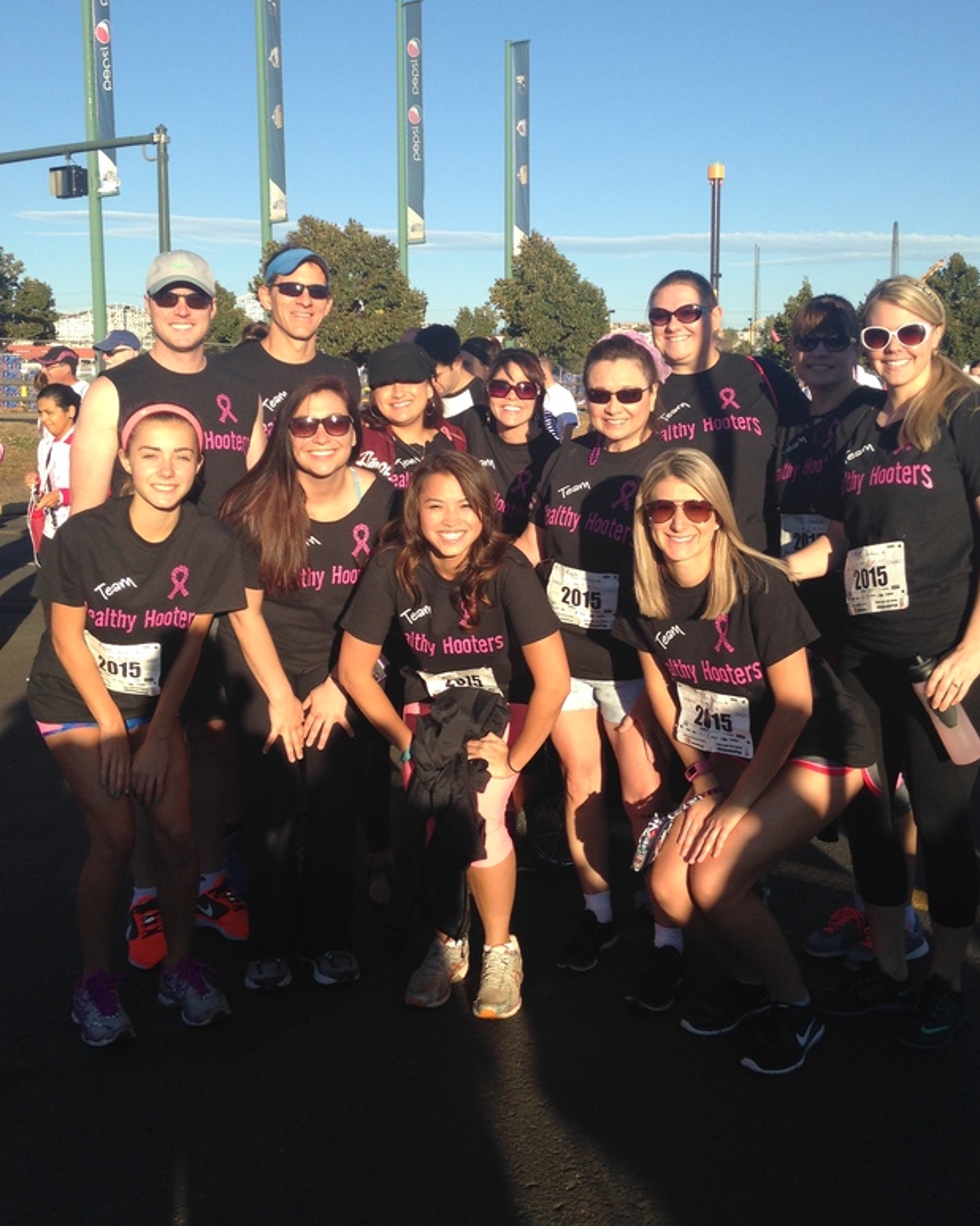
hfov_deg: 37.3
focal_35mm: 40
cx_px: 504
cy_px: 503
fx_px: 1451
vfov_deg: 45.6
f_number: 2.4
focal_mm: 4.12
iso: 50
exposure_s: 1/985
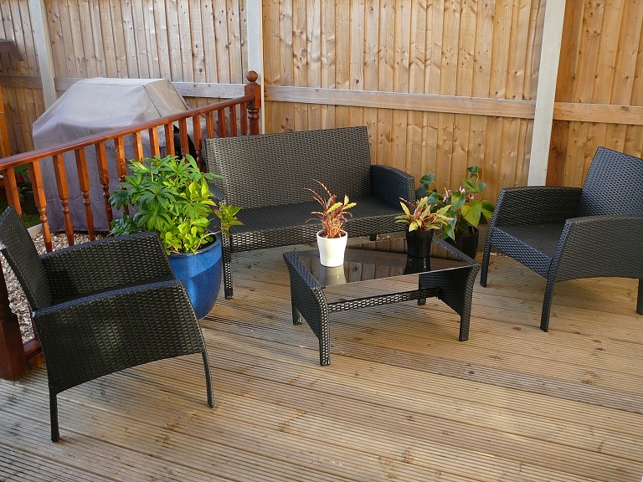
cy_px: 241
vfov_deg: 40.7
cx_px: 322
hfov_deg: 52.6
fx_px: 650
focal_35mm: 35
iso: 80
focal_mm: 5.2
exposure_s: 1/100
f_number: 2.8
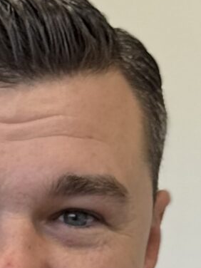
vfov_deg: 5.9
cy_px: 564
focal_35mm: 327
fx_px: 2532
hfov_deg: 4.5
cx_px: 23
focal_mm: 6.76
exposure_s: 1/121
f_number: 1.78
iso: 80
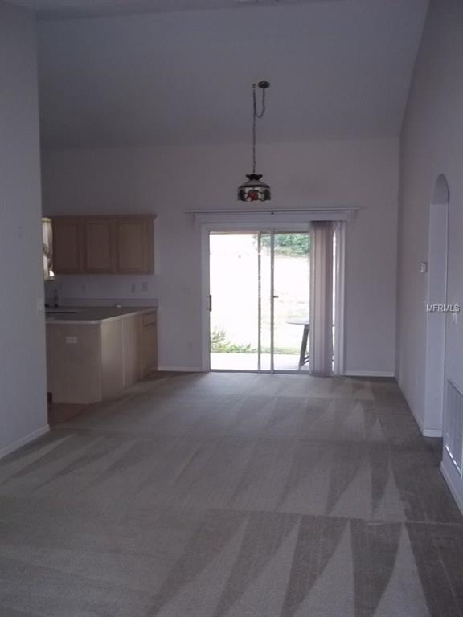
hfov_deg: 39.7
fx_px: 642
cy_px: 308
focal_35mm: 36
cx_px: 232
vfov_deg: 51.4
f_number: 3.1
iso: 160
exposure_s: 1/30
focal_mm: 6.5
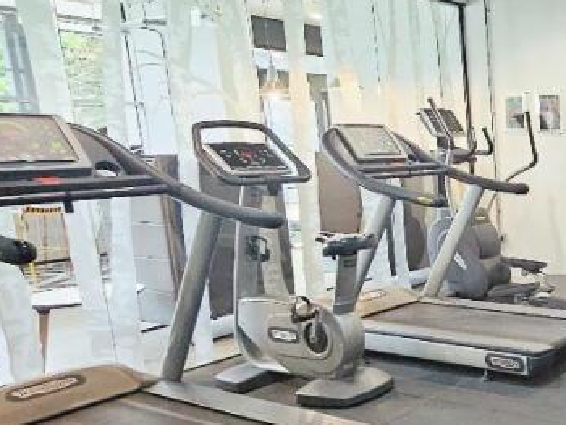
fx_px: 622
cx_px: 663
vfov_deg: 37.6
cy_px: 254
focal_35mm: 38
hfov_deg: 38.0
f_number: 2.2
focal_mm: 1.74
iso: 800
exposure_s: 1/33
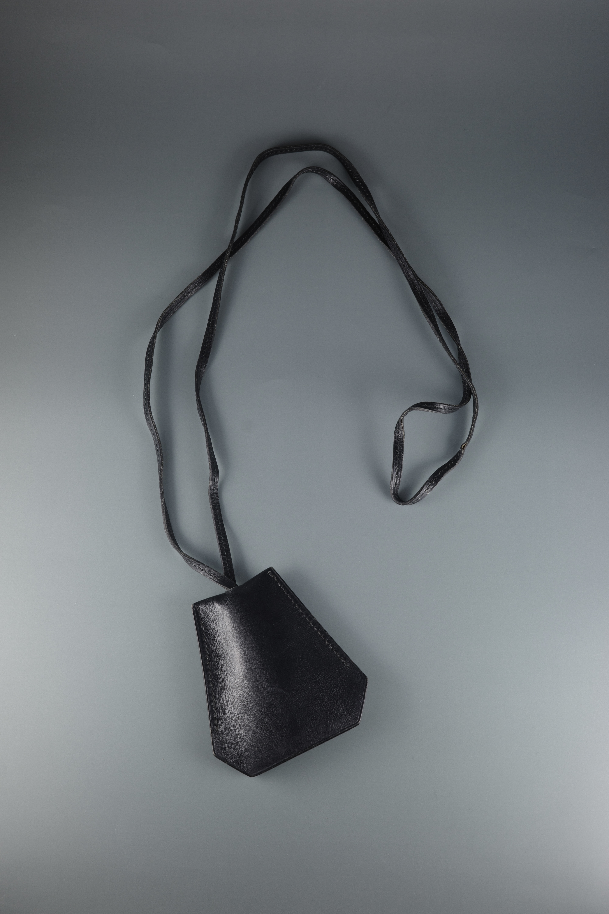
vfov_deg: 48.5
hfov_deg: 33.4
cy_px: 457
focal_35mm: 40
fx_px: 1015
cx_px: 304
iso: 100
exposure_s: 1/8
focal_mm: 26
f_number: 9
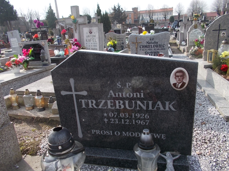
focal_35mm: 26
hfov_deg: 67.3
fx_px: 172
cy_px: 86
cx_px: 114
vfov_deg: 53.1
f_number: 3.2
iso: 80
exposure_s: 1/500
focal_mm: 4.6
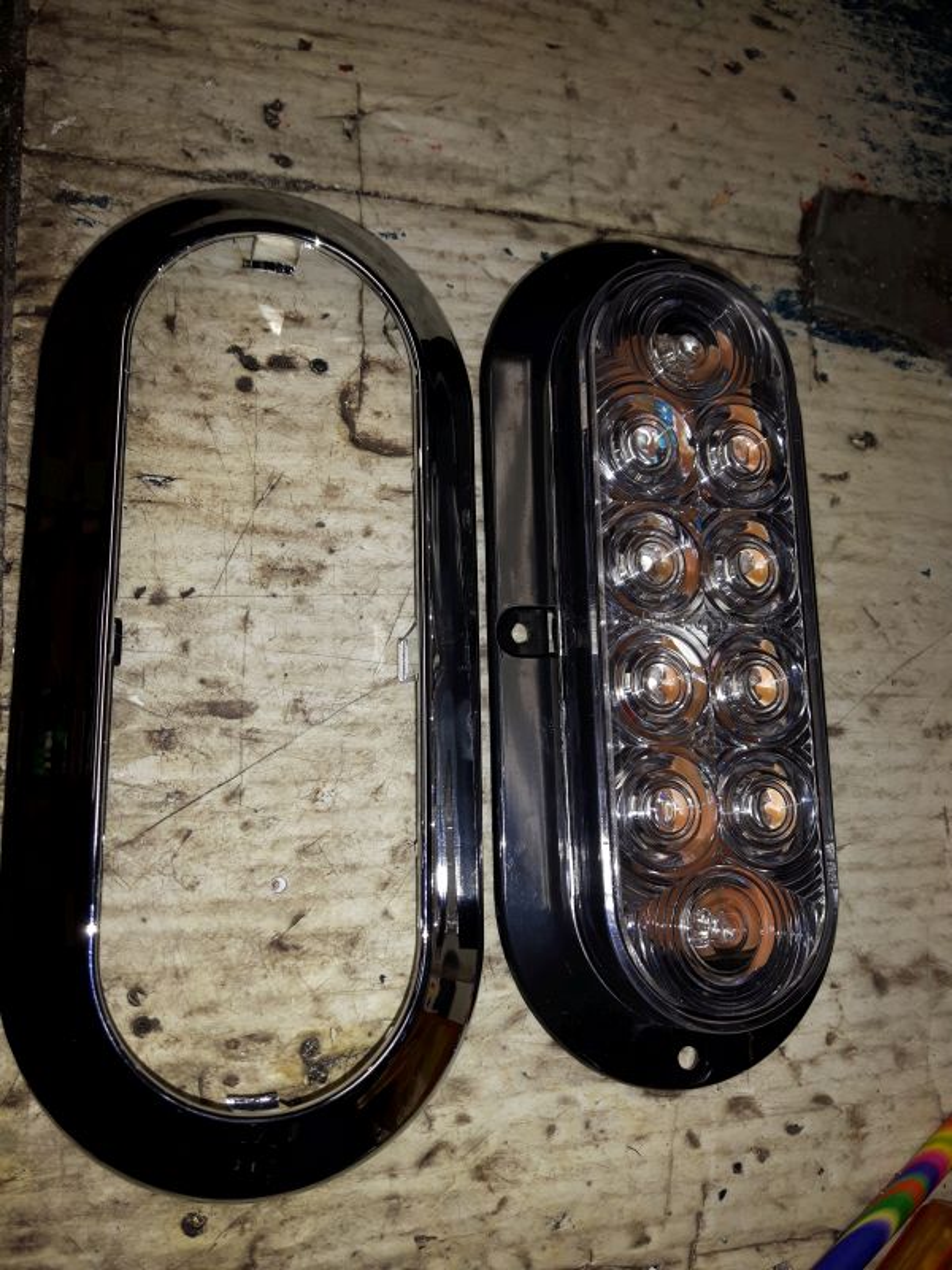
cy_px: 635
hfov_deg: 45.4
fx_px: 1137
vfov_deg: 58.4
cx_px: 476
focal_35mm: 31
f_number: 1.9
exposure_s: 1/187
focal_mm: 3.7
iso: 40
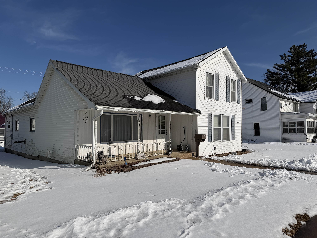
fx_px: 220
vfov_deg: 56.8
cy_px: 119
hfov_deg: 71.6
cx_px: 158
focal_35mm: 24
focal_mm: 6.76
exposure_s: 1/17544
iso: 80
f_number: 1.78
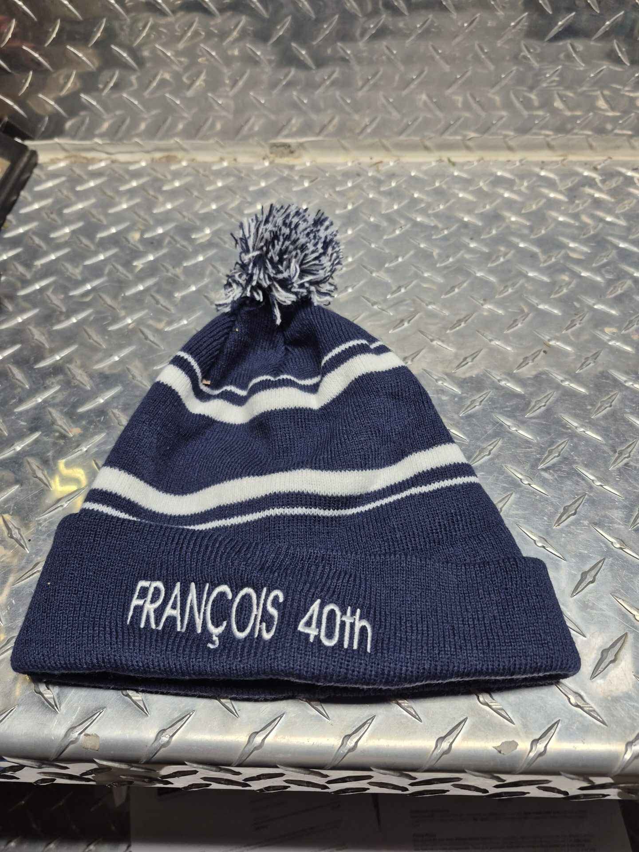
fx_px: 566
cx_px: 320
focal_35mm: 23
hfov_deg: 58.9
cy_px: 426
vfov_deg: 73.9
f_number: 1.8
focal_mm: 5.4
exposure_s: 1/120
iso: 80
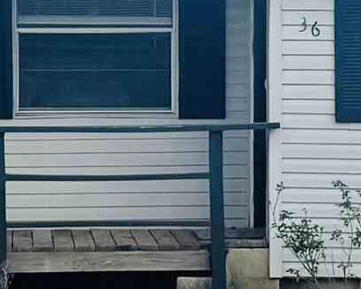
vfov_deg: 8.8
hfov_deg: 10.9
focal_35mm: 176
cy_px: 82
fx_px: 1880
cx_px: 1
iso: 80
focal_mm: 6.76
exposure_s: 1/4049
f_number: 1.78
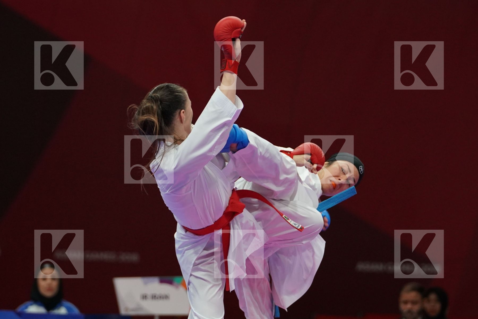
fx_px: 3837
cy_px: 160
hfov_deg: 7.1
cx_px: 239
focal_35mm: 289
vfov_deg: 4.8
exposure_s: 1/1000
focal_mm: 193
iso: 3200
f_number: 4
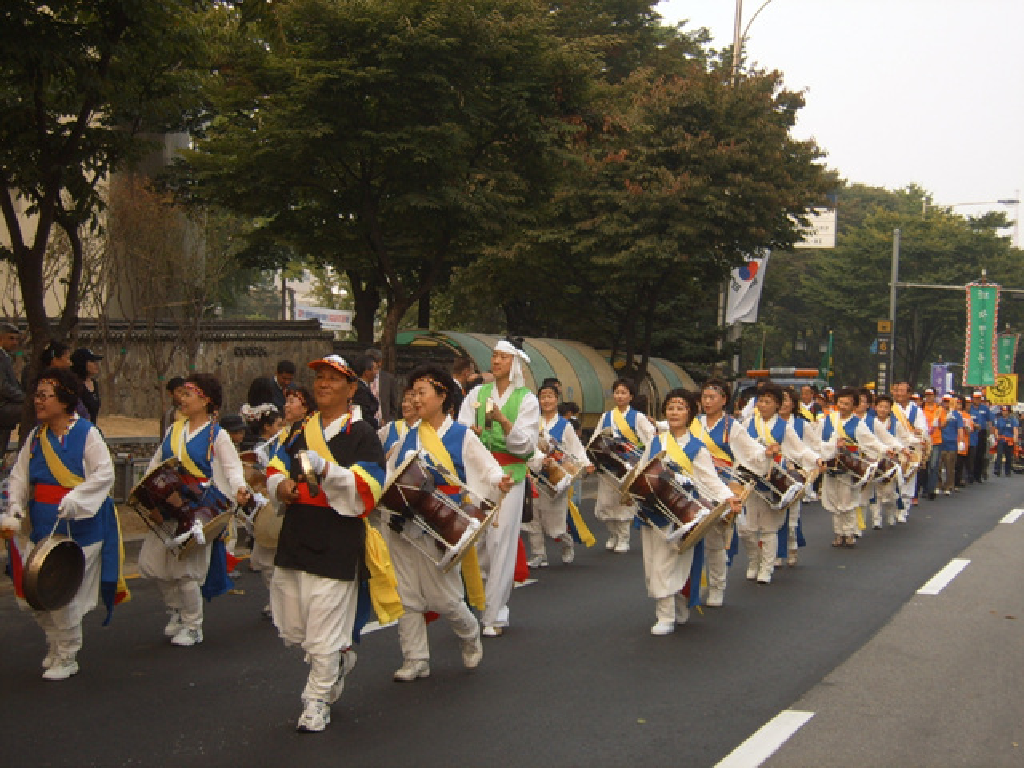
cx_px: 512
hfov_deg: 34.9
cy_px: 384
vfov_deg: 26.6
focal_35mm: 55
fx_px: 1627
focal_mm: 9.1
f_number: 3.4
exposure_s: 1/180
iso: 50
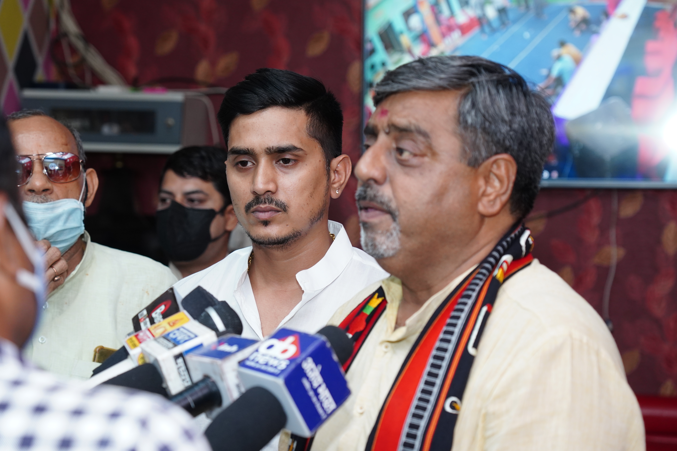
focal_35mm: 96
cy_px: 226
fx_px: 1805
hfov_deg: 21.2
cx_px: 338
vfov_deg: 14.3
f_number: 5.6
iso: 2000
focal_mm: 96
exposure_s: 1/125
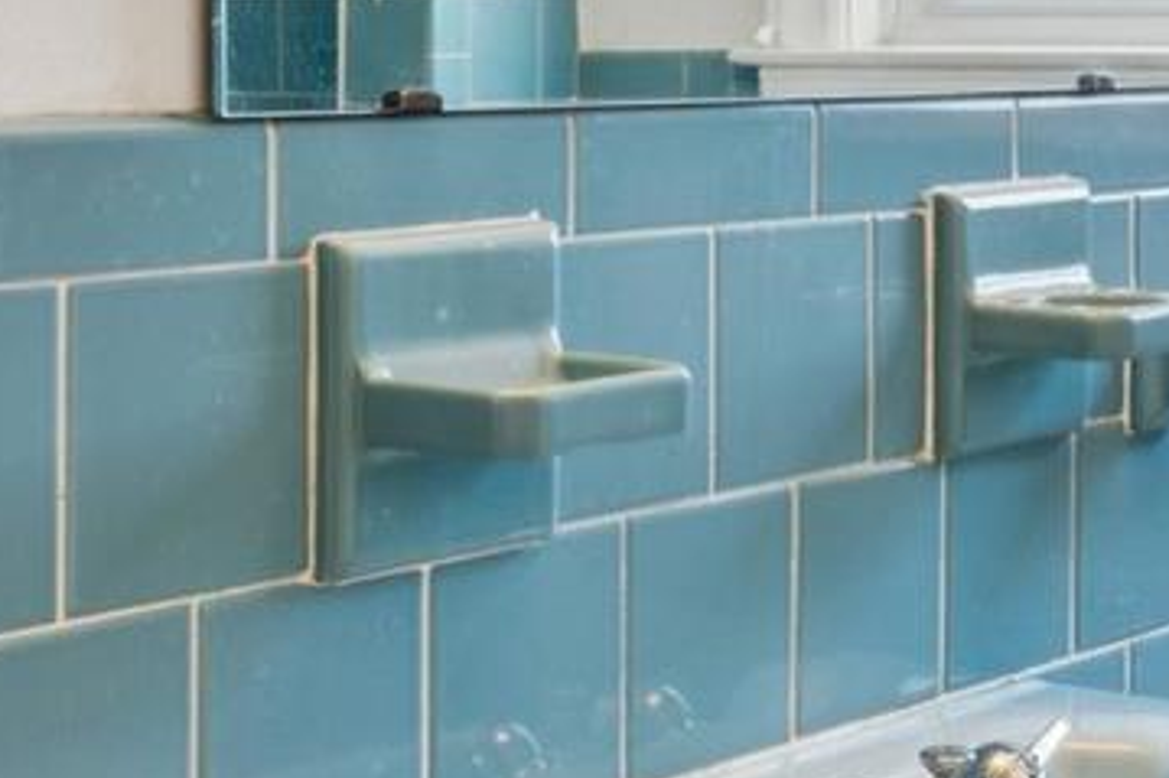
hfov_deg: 20.7
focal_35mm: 98
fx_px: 3167
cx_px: 915
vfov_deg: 13.8
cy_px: -5
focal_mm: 17.1
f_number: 11
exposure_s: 1
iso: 100
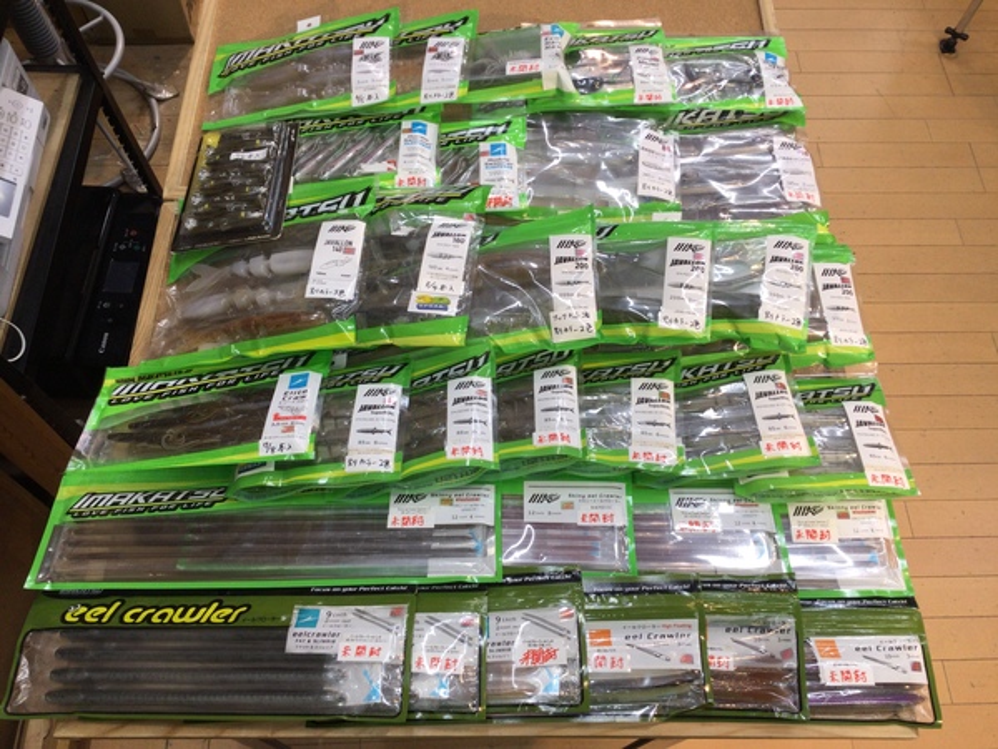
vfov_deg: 45.4
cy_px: 374
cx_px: 499
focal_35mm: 31
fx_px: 894
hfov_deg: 58.4
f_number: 2.4
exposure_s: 1/60
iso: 32
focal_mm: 3.3
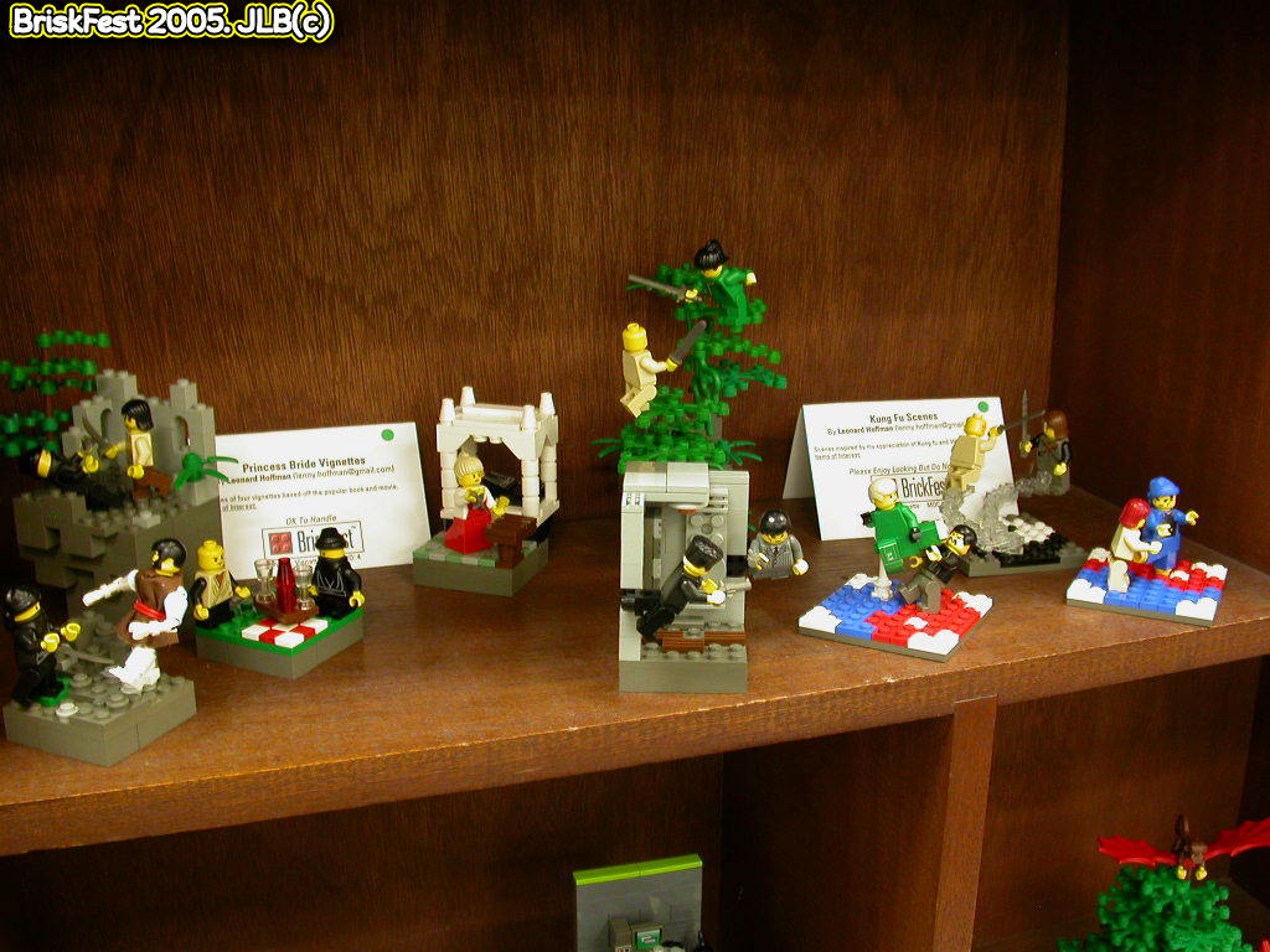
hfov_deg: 49.0
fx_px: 1394
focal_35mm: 38
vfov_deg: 37.7
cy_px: 476
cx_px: 635
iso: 100
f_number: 2.6
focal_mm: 7.85
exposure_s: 1/3.1
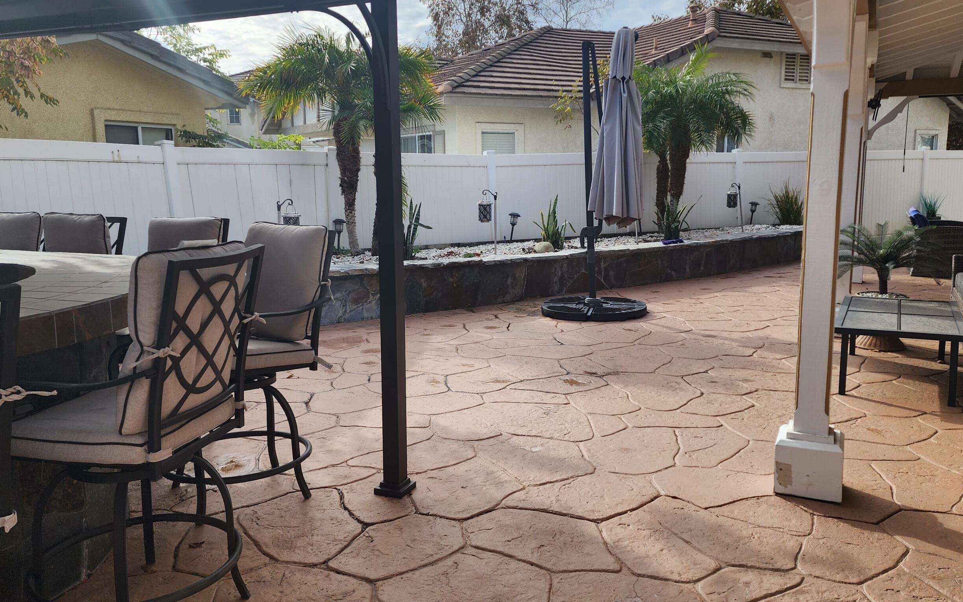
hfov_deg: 62.9
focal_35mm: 30
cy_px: 295
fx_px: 787
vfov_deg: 41.8
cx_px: 484
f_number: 1.8
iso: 12
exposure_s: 1/986
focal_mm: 6.4
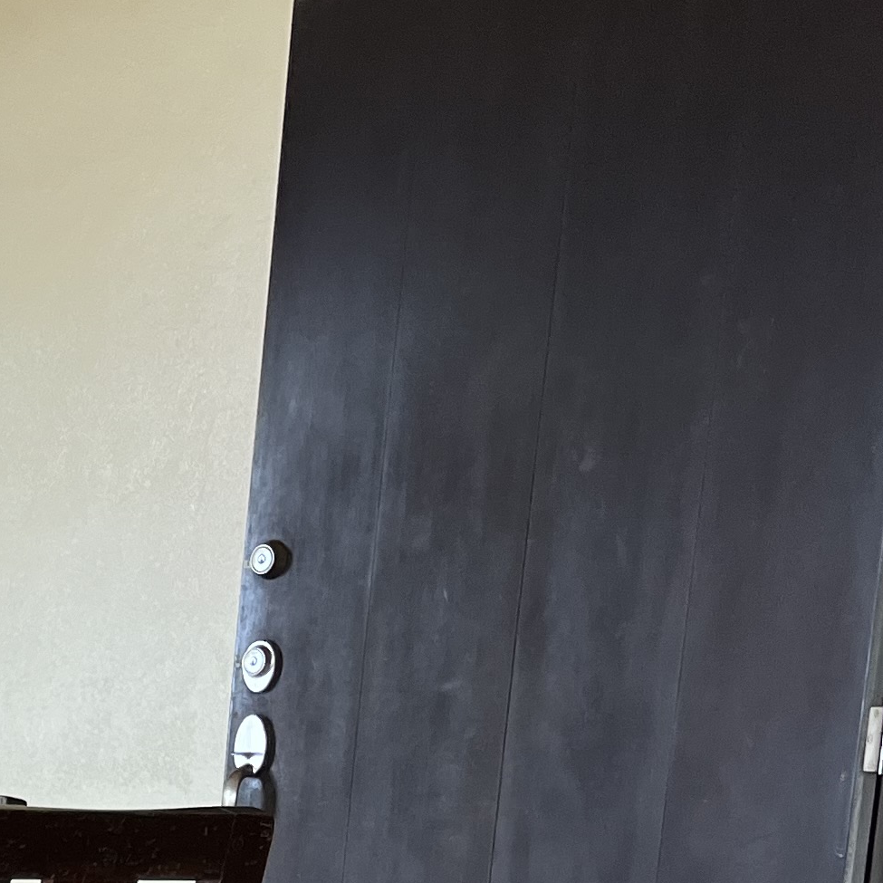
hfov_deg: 15.8
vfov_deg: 17.0
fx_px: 2742
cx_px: -672
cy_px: 1206
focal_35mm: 95
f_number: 1.6
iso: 80
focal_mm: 5.1
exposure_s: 1/121
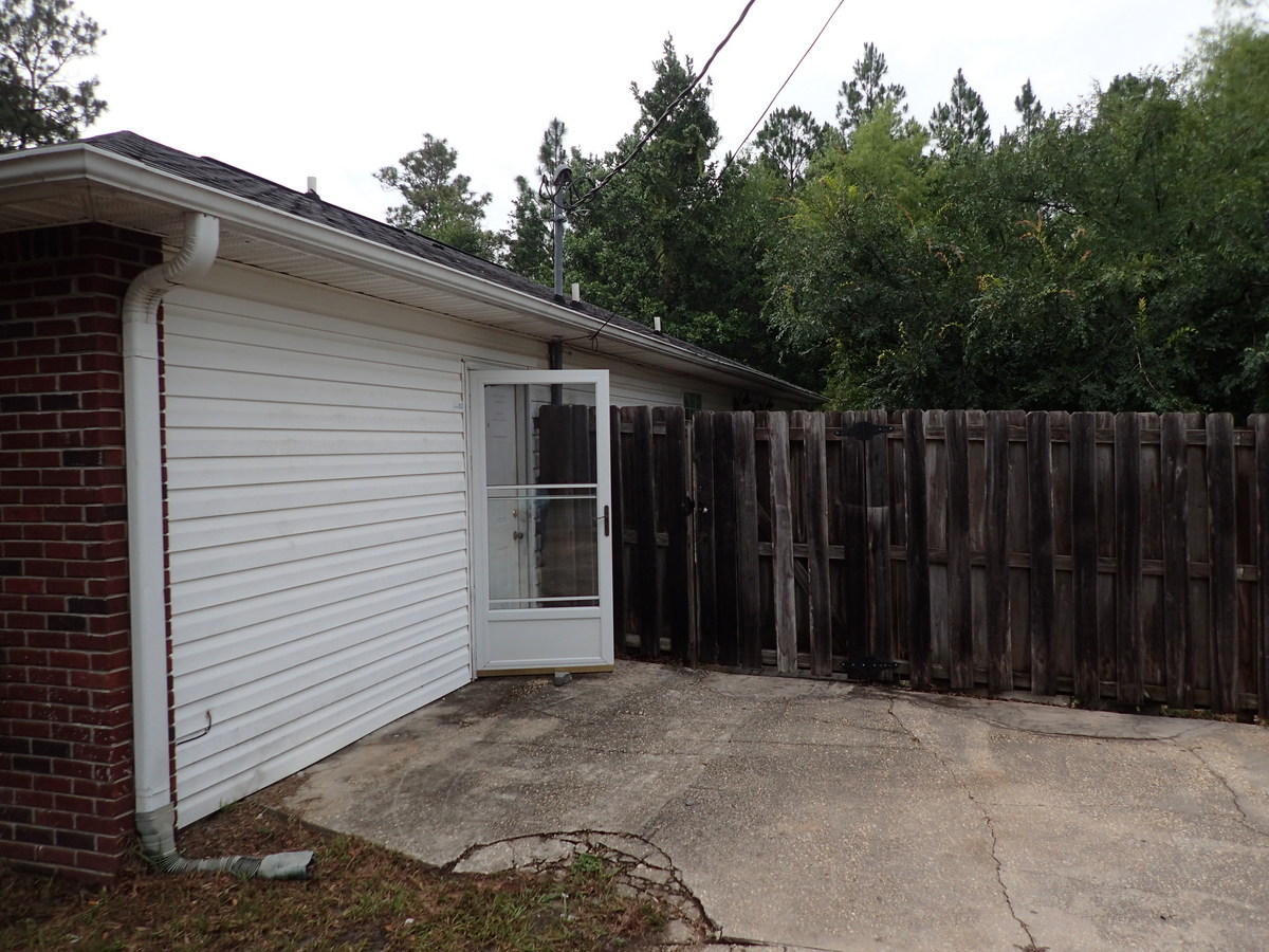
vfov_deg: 54.9
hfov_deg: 69.4
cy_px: 476
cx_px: 634
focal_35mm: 25
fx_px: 916
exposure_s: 1/2000
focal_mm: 4.5
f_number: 2
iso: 100
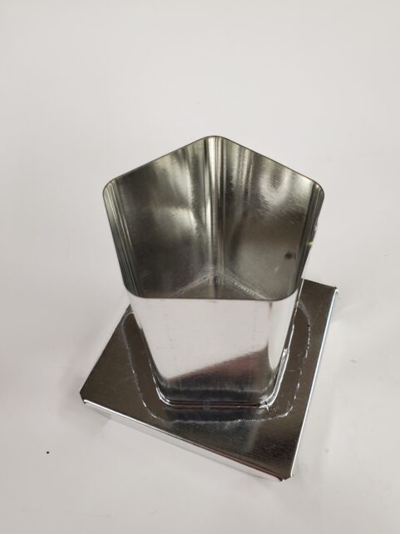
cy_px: 267
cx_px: 201
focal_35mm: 27
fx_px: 416
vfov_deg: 65.3
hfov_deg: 51.3
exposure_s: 1/120
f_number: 2.4
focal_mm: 4.3
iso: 125
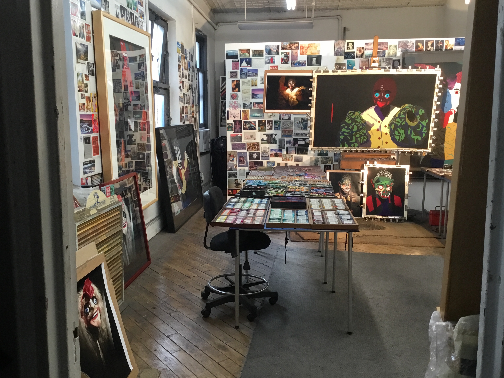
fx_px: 481
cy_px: 180
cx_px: 240
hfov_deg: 55.3
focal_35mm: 33
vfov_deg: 42.9
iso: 64
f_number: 2.4
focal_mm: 3.3
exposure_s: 1/30
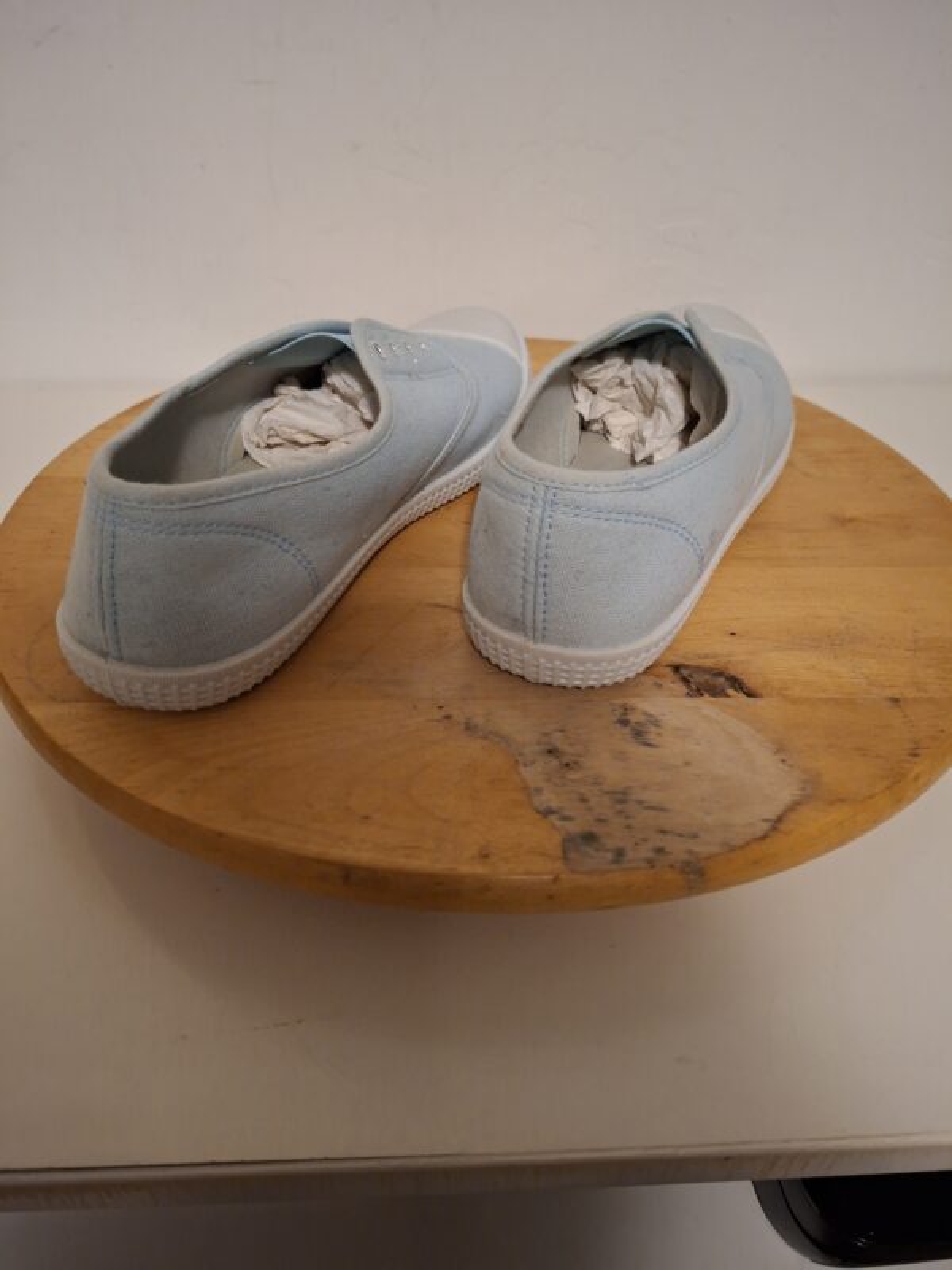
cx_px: 476
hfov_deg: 58.9
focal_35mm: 23
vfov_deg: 73.9
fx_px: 843
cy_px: 635
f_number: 1.8
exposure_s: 1/20
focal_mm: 5.54
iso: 1000
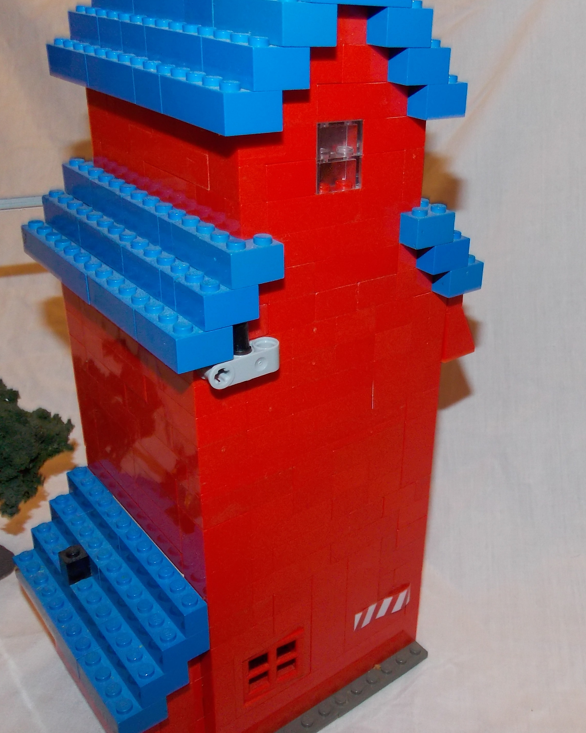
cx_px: 405
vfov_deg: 50.3
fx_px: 780
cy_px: 356
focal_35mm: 36
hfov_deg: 40.5
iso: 200
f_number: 3.1
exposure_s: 1/30
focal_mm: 4
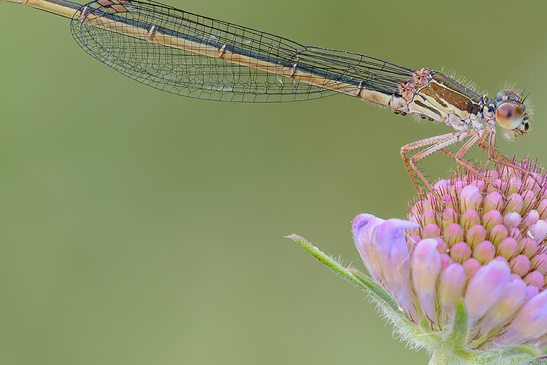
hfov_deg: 7.4
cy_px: 151
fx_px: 4224
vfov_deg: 4.9
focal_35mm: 278
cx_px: 293
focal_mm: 180
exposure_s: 1/5
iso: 100
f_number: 13
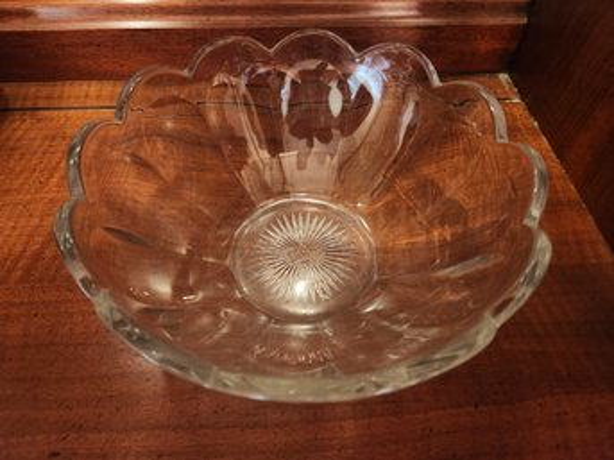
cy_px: 230
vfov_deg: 58.8
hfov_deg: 73.9
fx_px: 408
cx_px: 307
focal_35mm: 23
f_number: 1.8
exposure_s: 1/30
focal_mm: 5.4
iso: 640
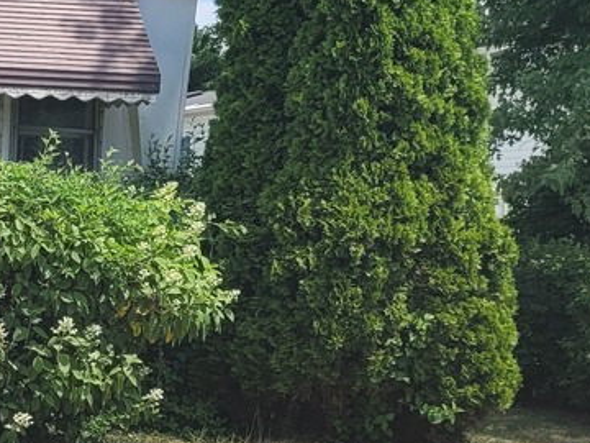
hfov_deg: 16.2
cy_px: 225
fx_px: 1773
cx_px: -438
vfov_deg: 14.2
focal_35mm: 104
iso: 40
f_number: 1.8
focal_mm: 5.4
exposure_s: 1/2456
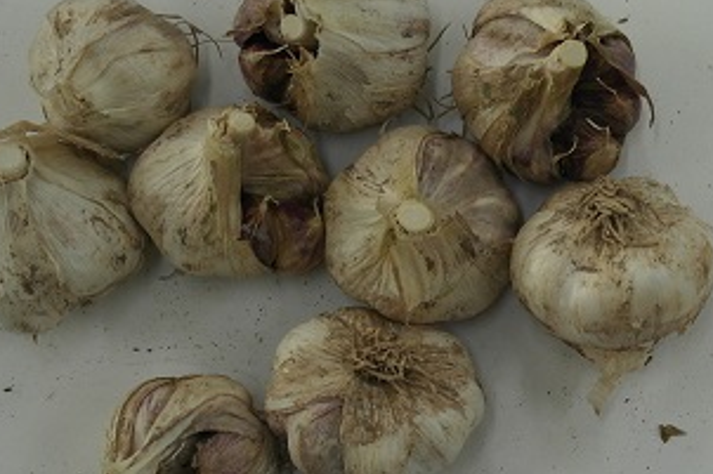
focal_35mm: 96
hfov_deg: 20.2
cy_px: 439
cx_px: 803
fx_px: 1900
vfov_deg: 14.1
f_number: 3.5
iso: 200
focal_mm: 19
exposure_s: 1/80
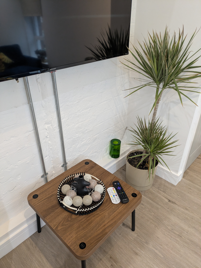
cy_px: 134
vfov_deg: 69.4
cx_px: 100
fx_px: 193
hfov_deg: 54.9
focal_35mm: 25
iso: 527
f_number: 1.89
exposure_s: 1/50
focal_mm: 5.43
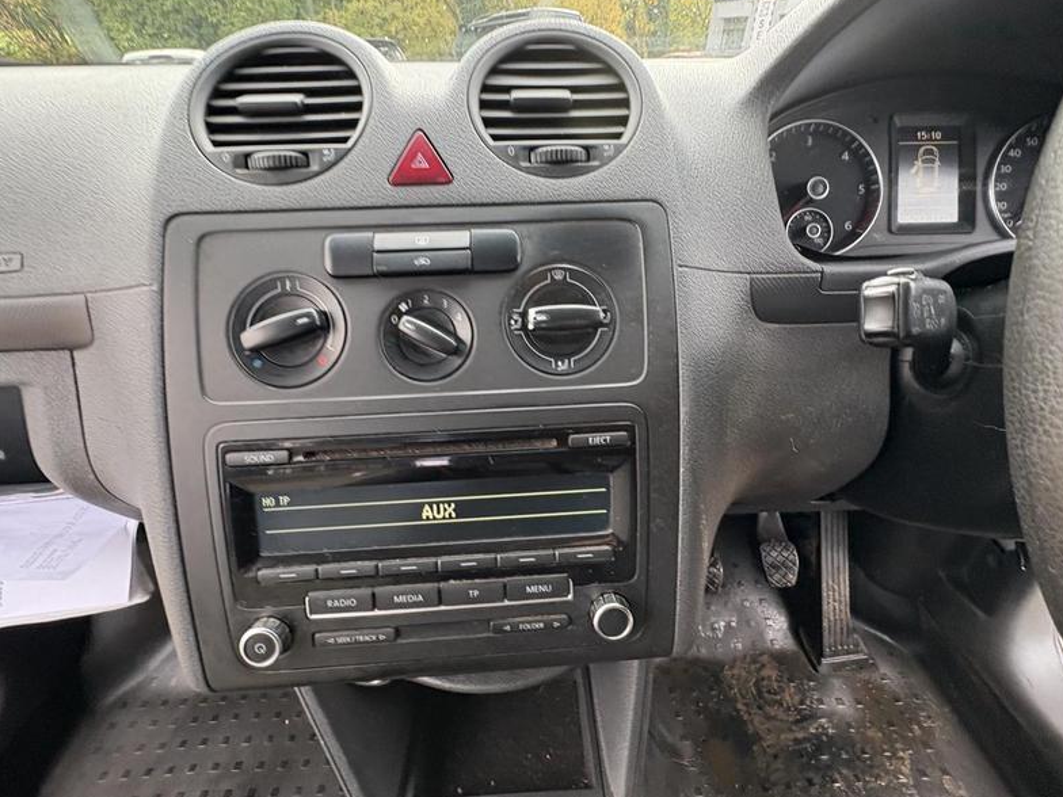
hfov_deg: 94.5
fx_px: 491
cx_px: 540
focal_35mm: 16
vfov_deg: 78.0
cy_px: 373
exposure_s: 1/84
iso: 200
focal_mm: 2.22
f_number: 2.2
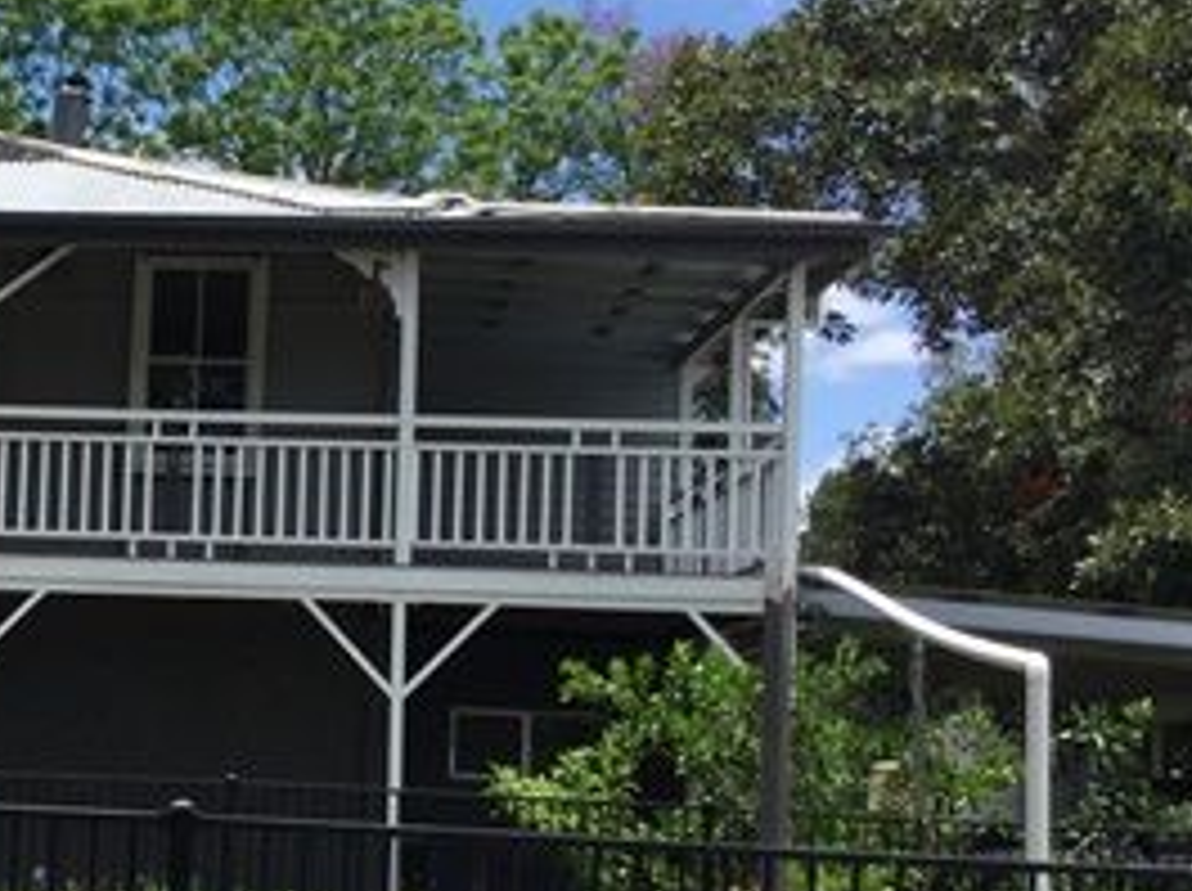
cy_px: 567
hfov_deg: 24.5
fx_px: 2579
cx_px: -67
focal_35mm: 75
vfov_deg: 19.6
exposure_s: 1/994
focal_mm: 3.3
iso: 25
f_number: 2.4
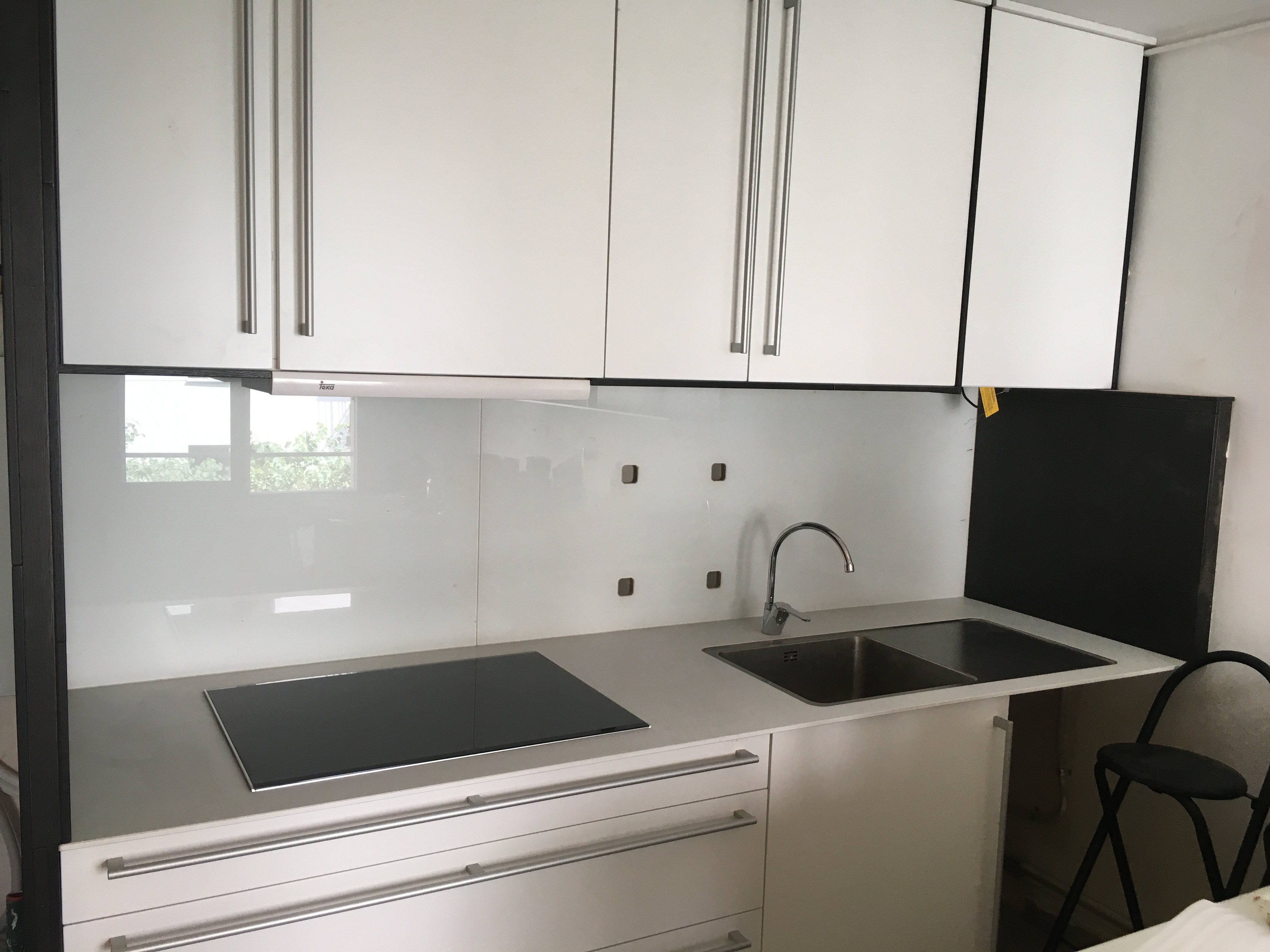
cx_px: 635
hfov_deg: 61.7
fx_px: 1064
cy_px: 476
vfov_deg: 48.2
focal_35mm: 29
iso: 40
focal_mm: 4.15
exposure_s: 1/33
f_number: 2.2
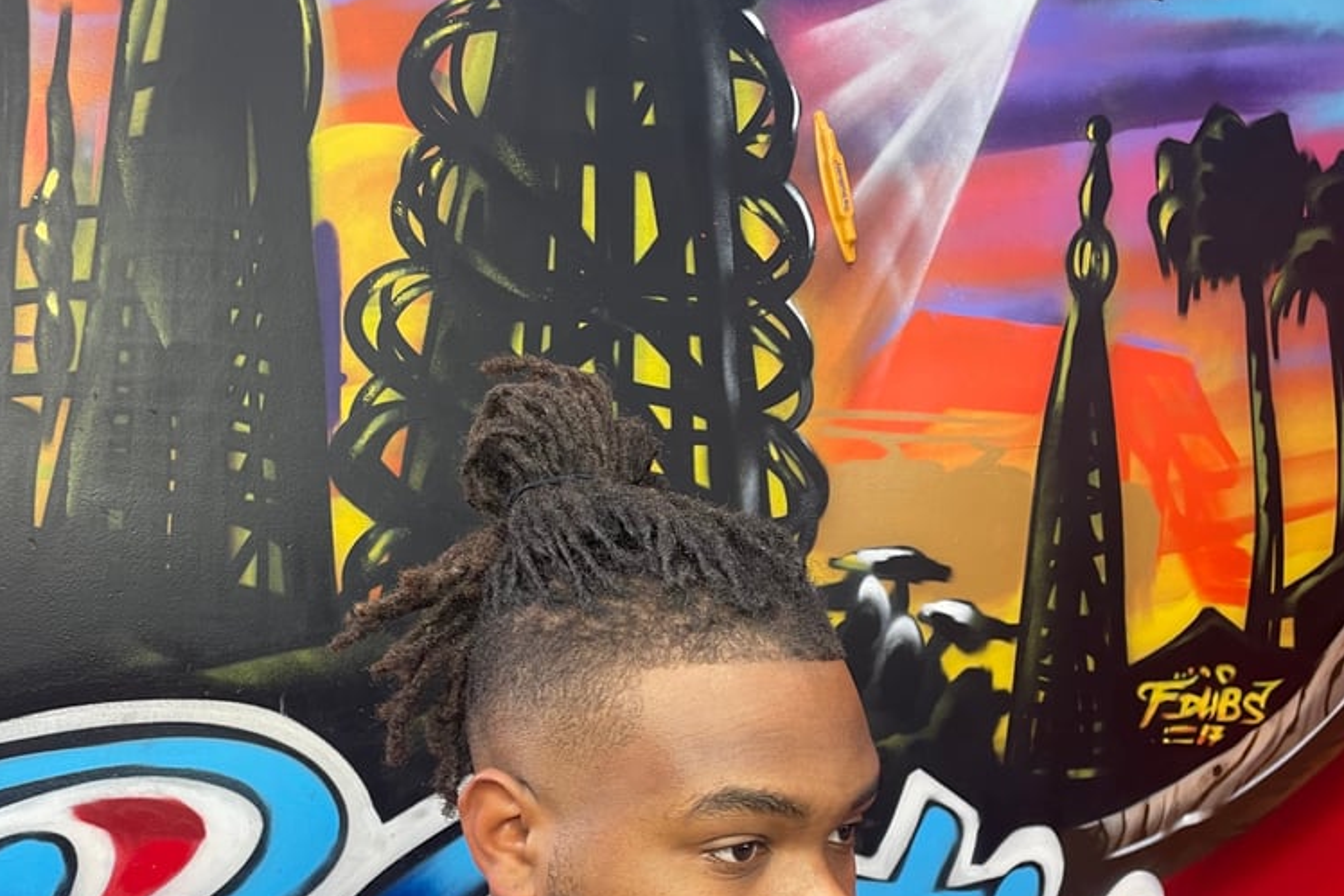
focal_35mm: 37
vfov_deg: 34.3
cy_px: 775
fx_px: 1382
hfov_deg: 51.9
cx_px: 656
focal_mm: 4.2
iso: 80
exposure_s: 1/60
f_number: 1.6
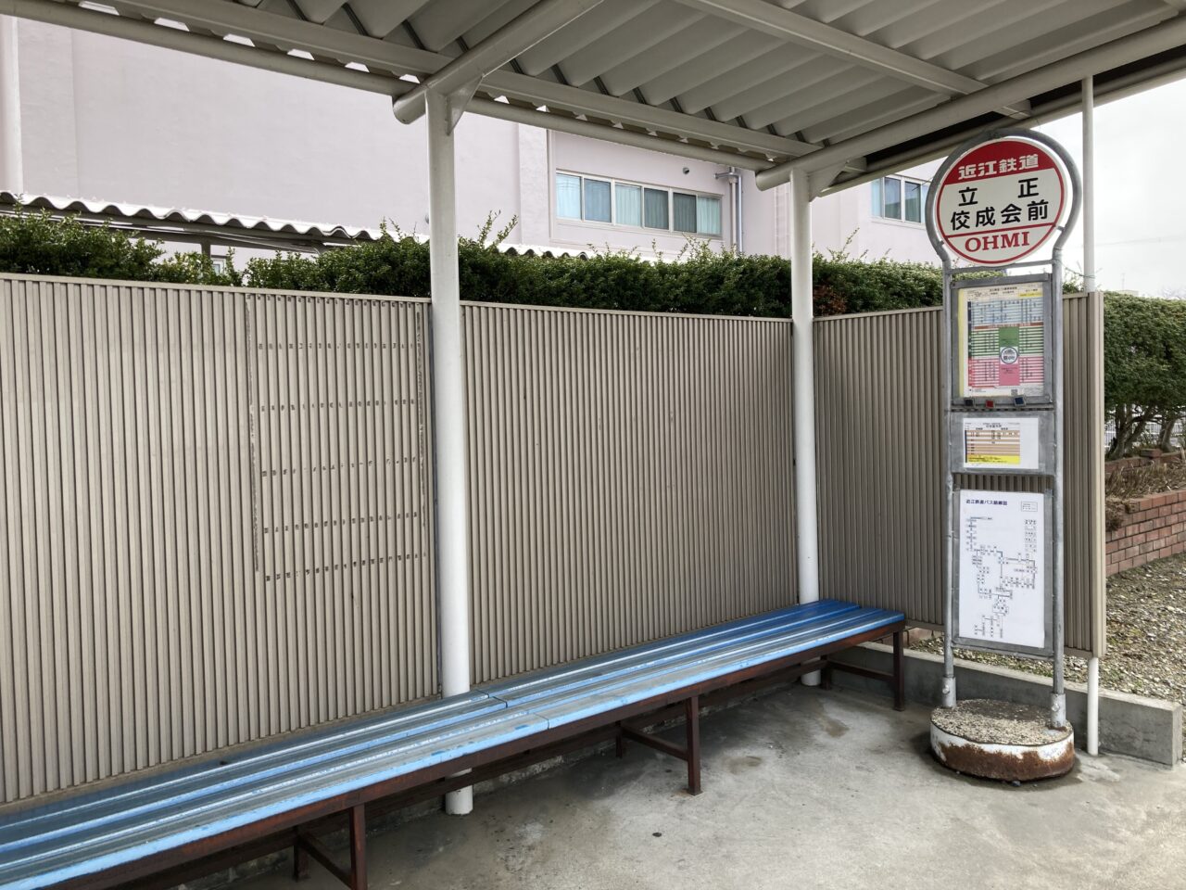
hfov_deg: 63.4
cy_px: 445
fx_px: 959
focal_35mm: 28
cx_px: 593
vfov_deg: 49.7
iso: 20
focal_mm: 3.99
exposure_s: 1/457
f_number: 1.8
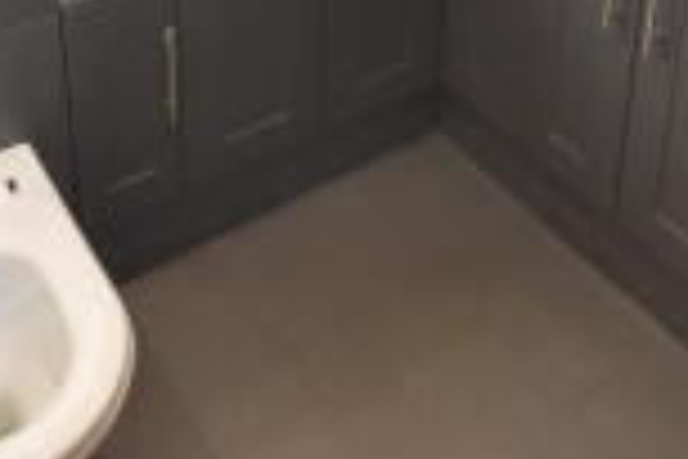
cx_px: 360
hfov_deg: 37.0
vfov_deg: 21.2
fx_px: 1028
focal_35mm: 54
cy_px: -232
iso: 640
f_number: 5.6
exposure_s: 1/125
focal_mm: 11.5
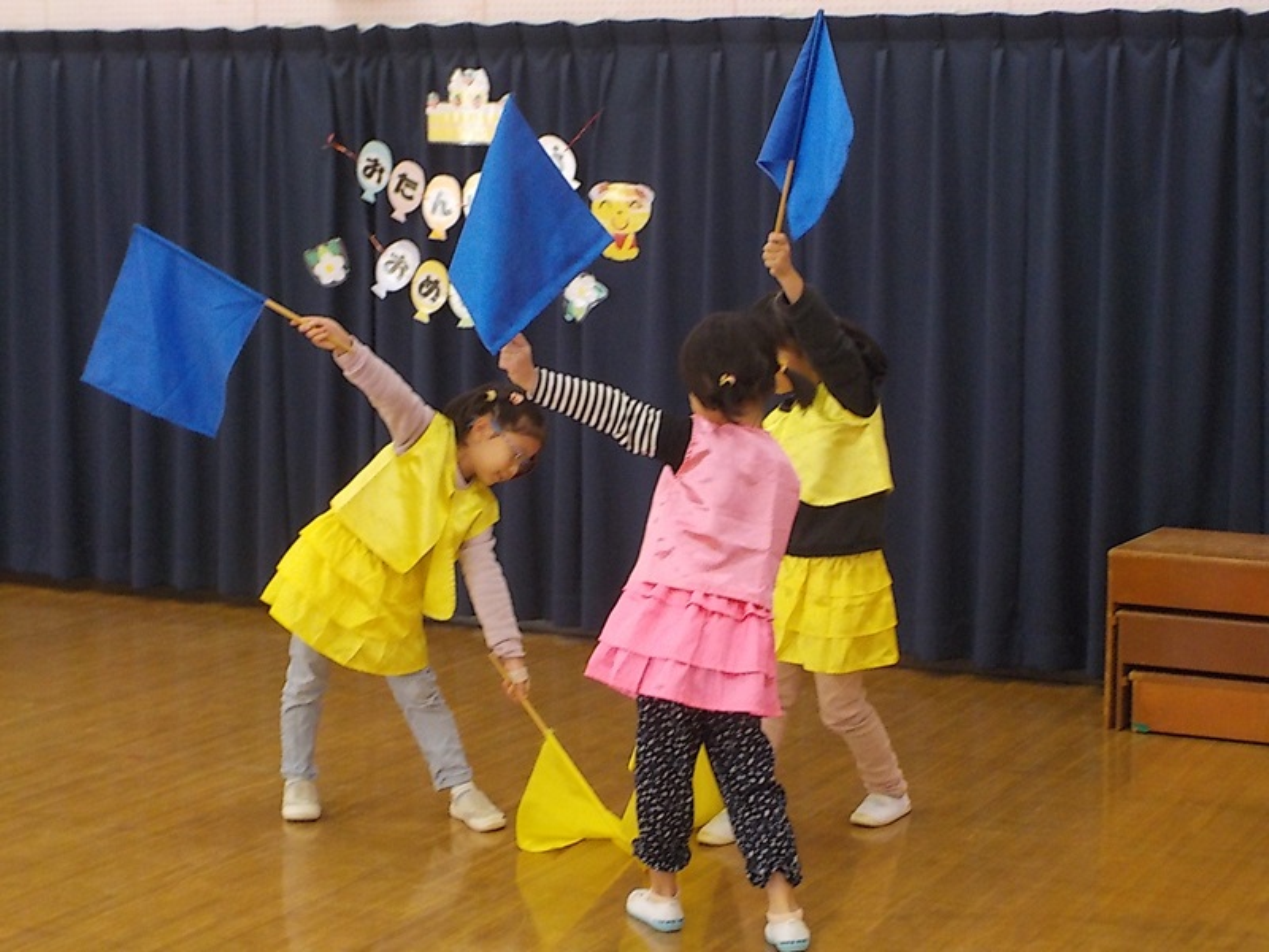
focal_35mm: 71
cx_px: 634
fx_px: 2603
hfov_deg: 27.4
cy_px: 476
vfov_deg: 20.7
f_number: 5.3
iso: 400
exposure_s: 1/30
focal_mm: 9.7
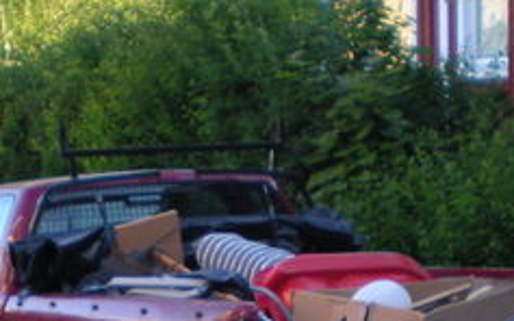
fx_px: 1527
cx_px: 243
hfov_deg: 19.1
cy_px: 427
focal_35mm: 109
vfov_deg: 11.7
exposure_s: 1/66.8
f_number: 3.1
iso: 64
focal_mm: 6.3
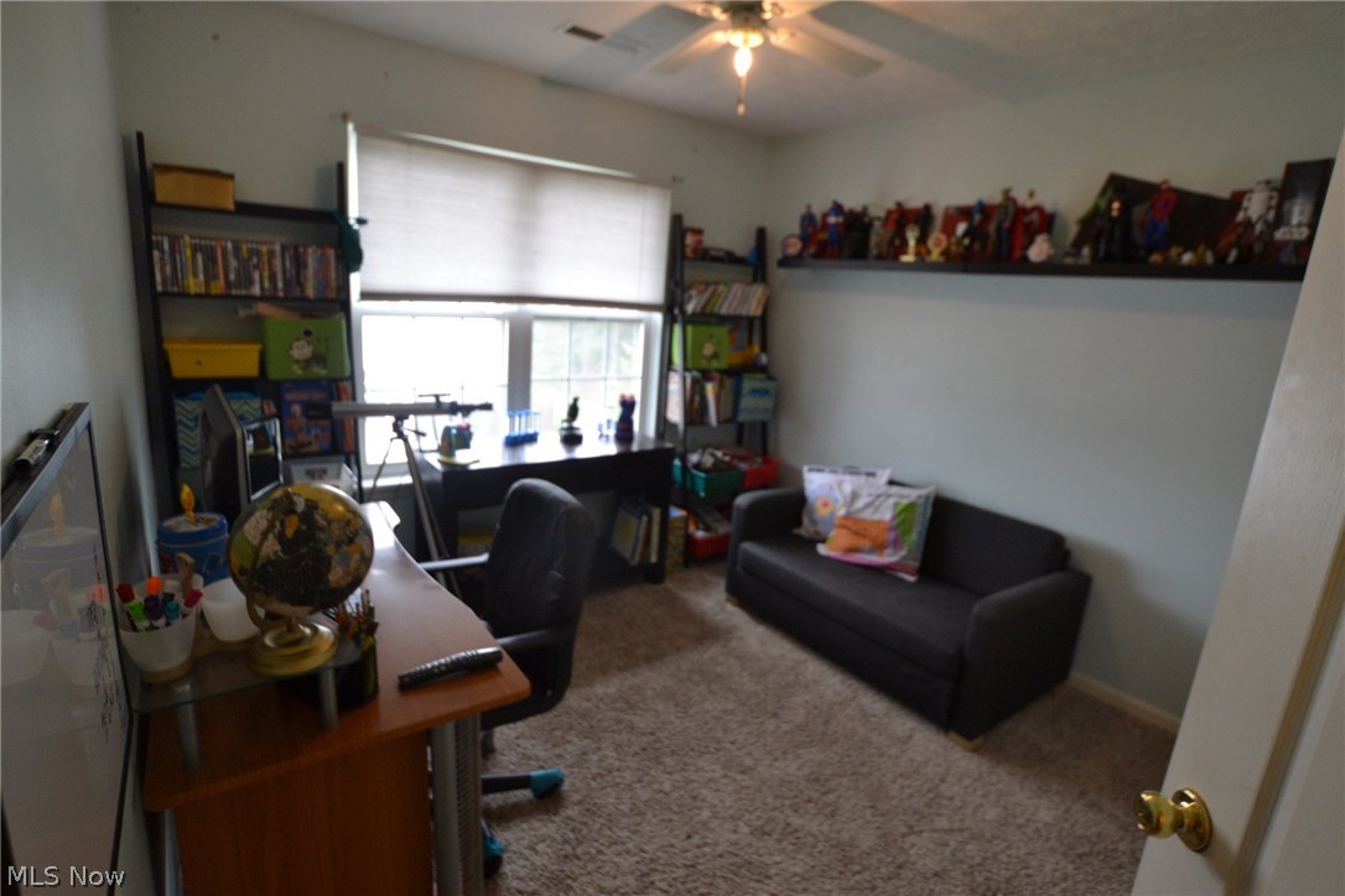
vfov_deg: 63.2
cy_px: 448
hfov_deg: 85.4
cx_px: 672
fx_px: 728
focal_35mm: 20
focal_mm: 13
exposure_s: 1/60
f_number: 4.8
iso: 720
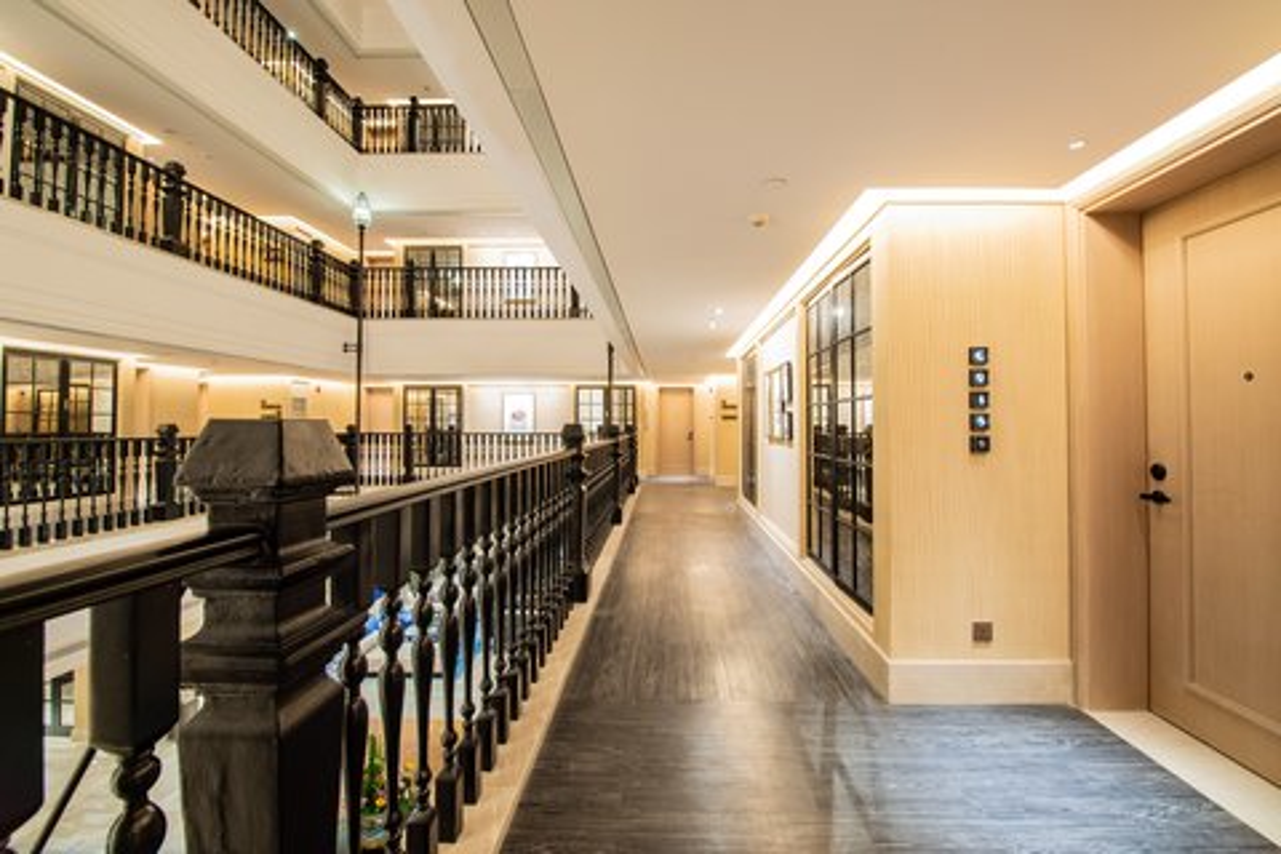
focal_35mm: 14
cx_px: 640
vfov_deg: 81.2
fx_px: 498
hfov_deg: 104.3
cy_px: 427
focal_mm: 14
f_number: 10
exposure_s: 2
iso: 200
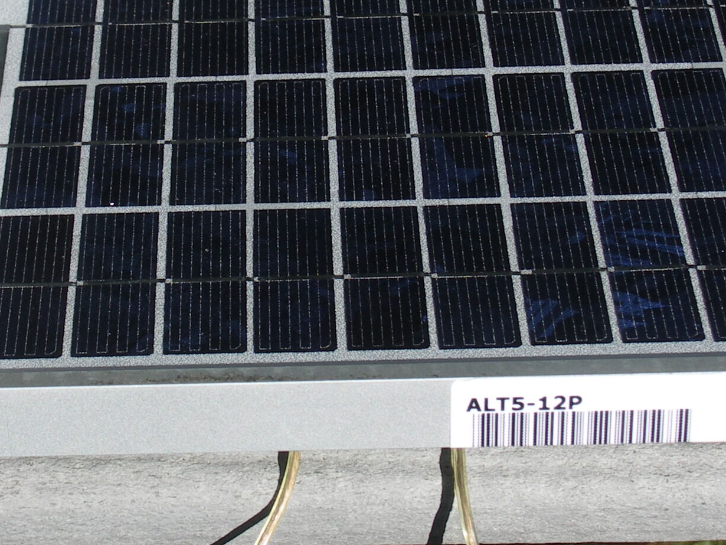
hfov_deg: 15.1
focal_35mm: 130
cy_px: 196
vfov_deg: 11.4
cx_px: 275
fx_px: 2727
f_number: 5.6
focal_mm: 12.7
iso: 50
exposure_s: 1/320
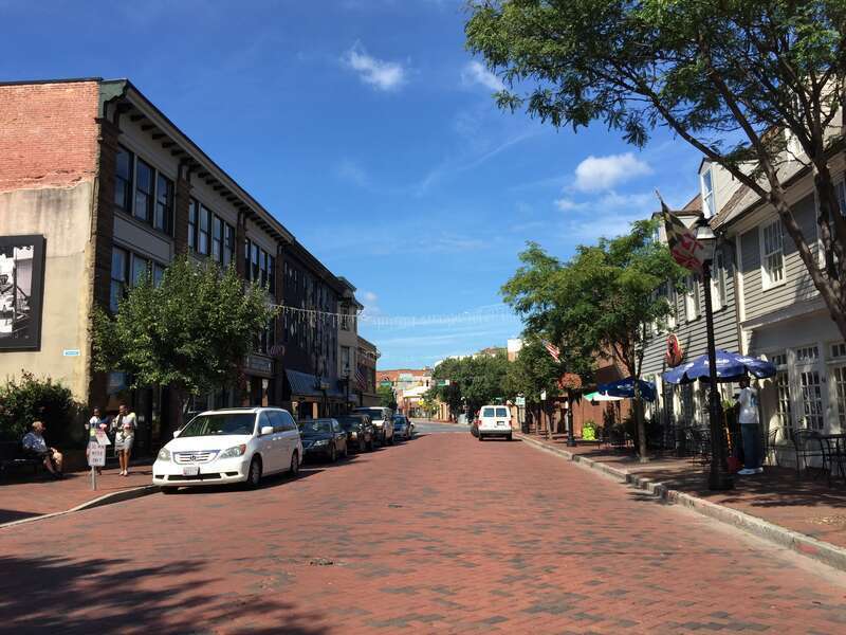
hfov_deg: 61.7
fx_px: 709
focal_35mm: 29
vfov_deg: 48.2
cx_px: 423
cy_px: 318
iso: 32
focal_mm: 4.15
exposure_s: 1/1412
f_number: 2.2
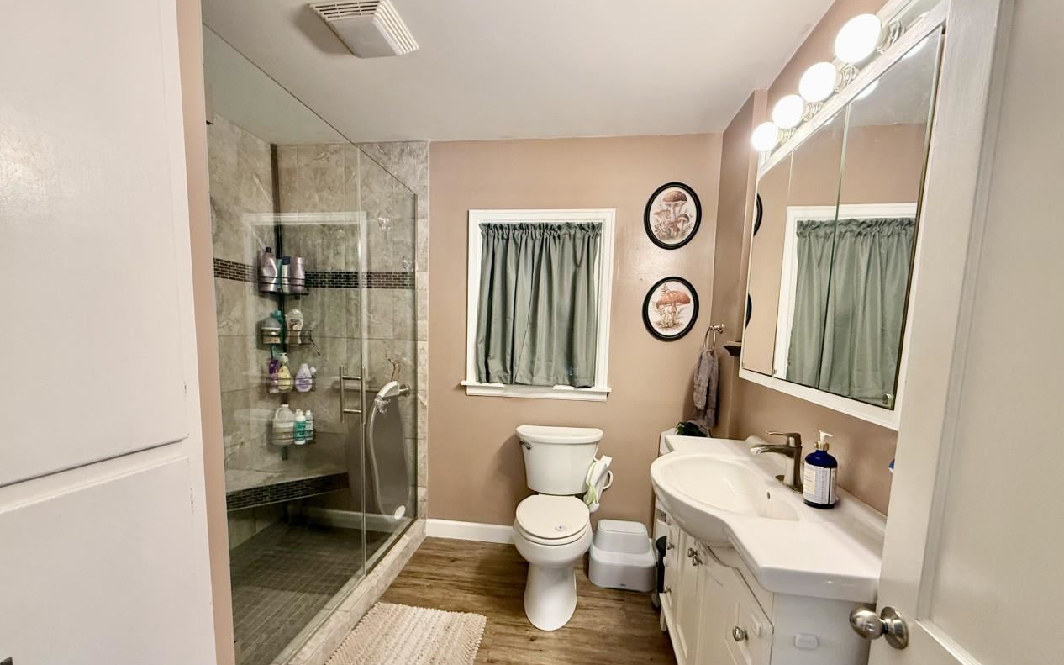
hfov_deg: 101.5
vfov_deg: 74.3
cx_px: 532
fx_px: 435
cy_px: 381
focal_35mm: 15
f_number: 2.2
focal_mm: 2.22
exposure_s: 1/82
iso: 320
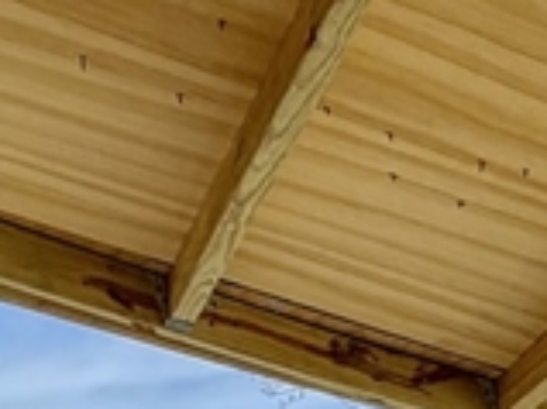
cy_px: 928
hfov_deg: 19.3
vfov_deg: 13.1
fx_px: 1421
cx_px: 795
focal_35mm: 90
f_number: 2.2
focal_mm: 2.22
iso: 32
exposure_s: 1/770
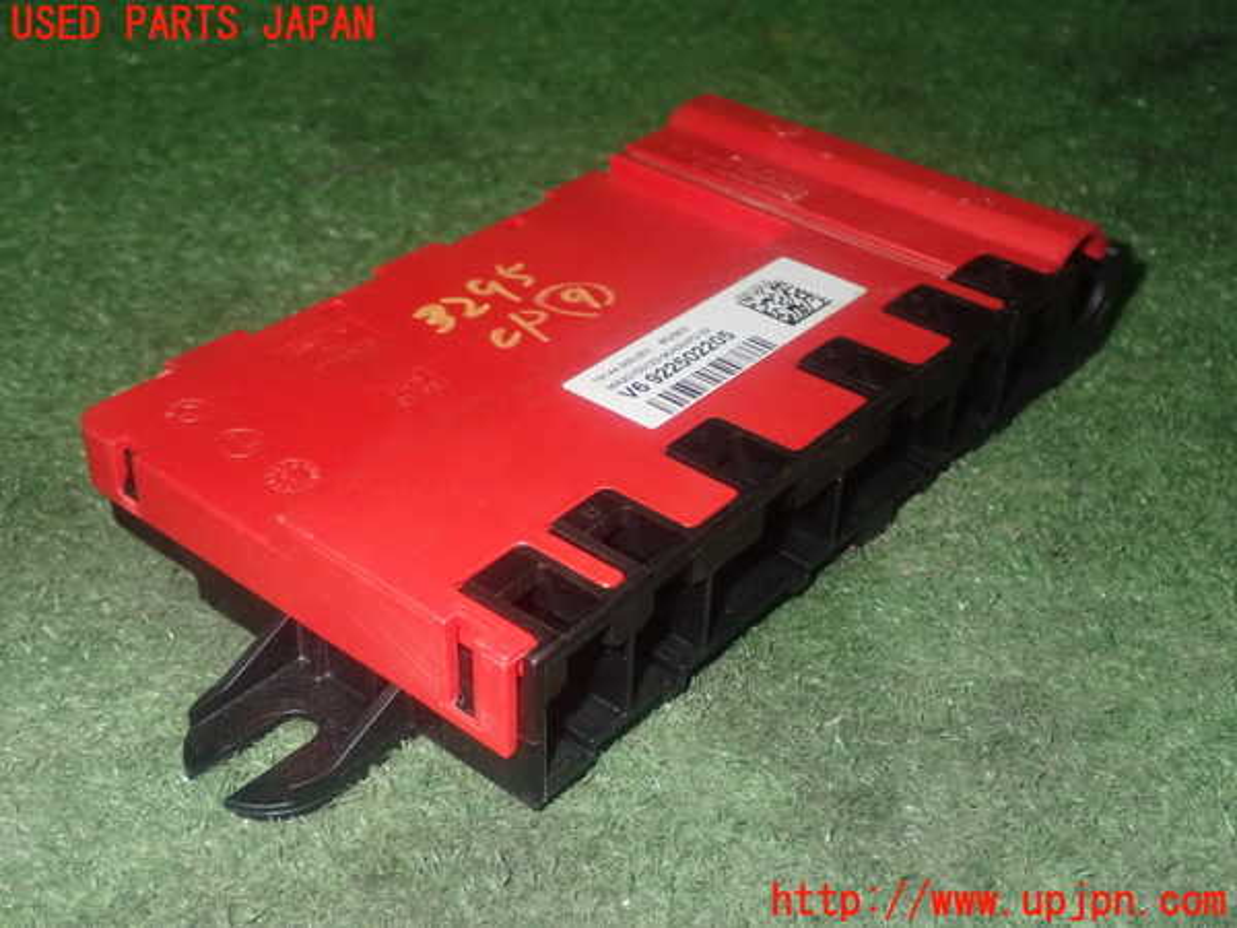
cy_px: 464
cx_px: 618
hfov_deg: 42.9
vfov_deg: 32.9
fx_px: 1572
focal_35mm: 44
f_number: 9
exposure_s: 1/40
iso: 800
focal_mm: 7.84
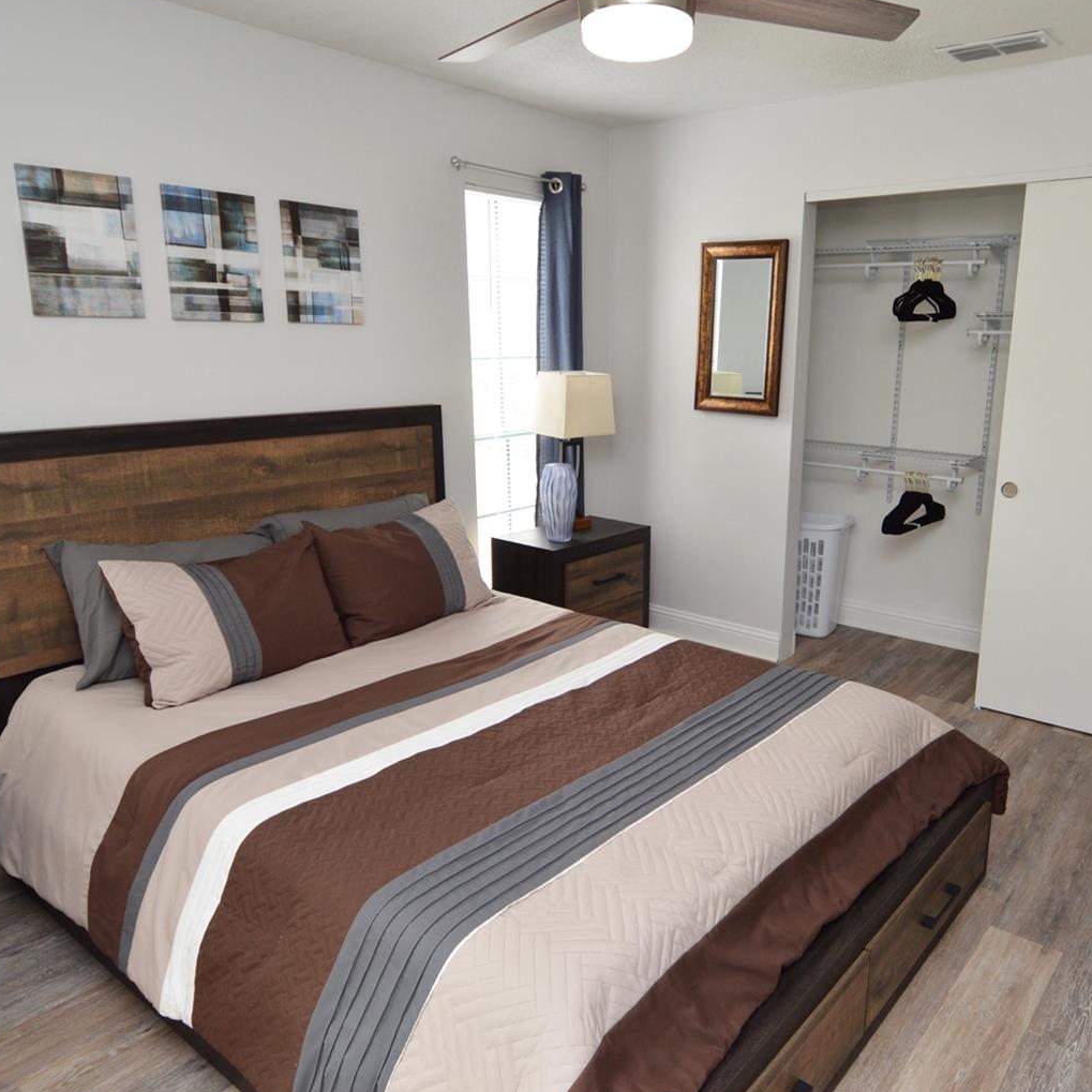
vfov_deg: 65.0
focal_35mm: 24
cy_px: 559
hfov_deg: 64.6
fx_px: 857
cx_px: 640
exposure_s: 1/60
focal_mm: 12
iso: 400
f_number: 4
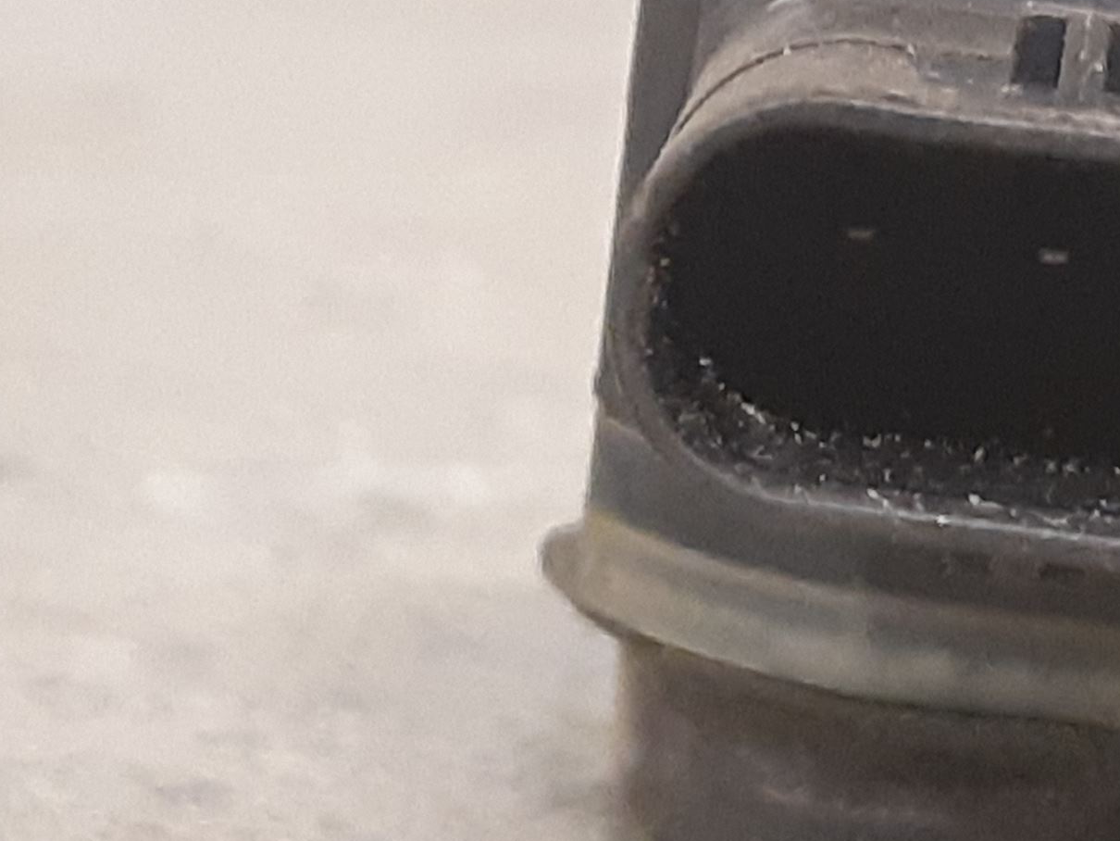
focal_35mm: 44
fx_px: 1424
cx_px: 866
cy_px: 320
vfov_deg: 32.7
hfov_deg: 41.4
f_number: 1.7
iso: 250
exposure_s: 1/33
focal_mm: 3.93
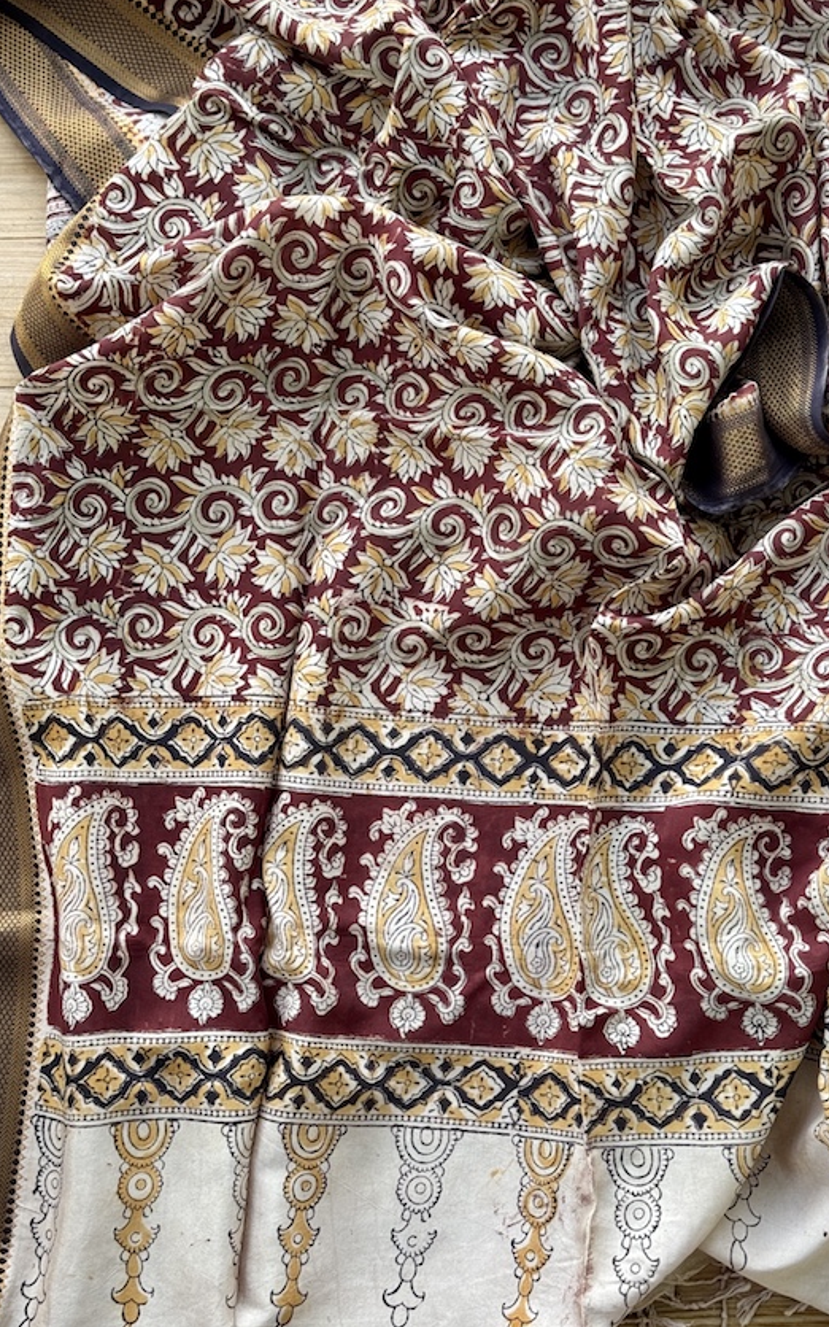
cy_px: 660
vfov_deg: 38.9
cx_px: 494
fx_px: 1879
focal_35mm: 52
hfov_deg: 24.8
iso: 64
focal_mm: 6.76
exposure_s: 1/284
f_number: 1.78
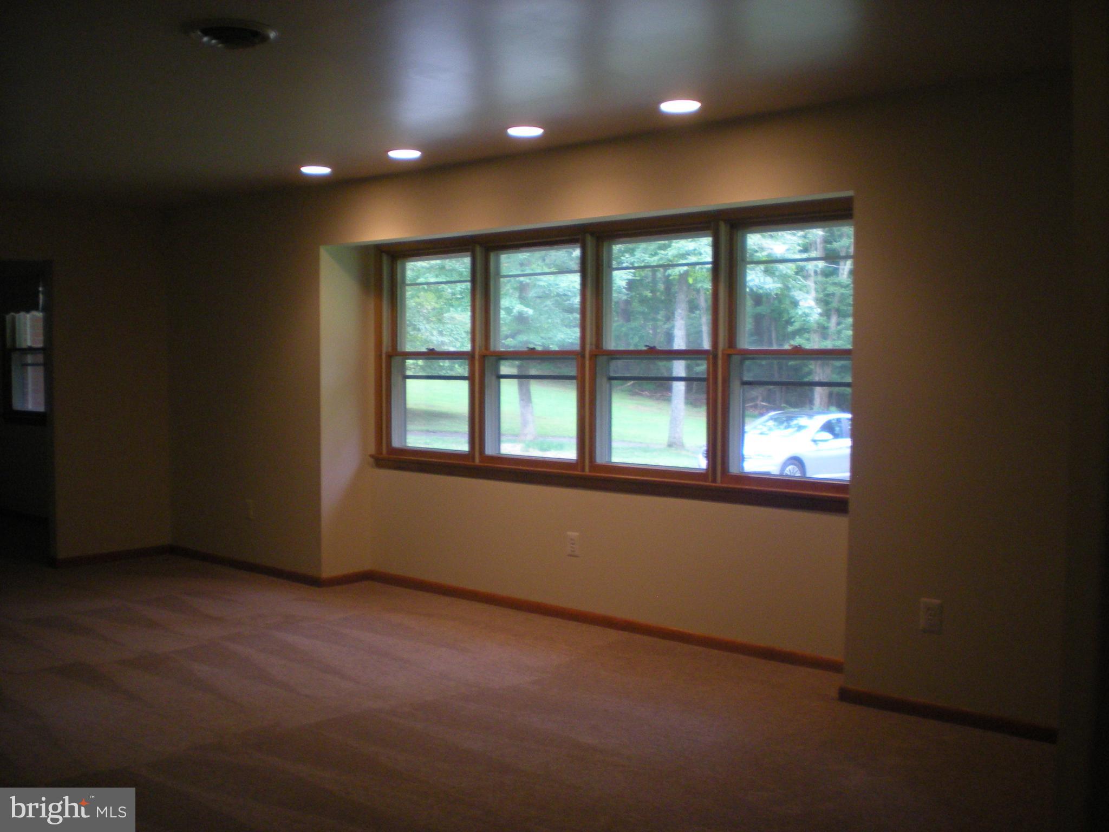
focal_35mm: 38
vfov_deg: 37.7
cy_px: 416
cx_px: 554
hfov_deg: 49.0
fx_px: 1217
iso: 200
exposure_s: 1/31
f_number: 3.1
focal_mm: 6.3
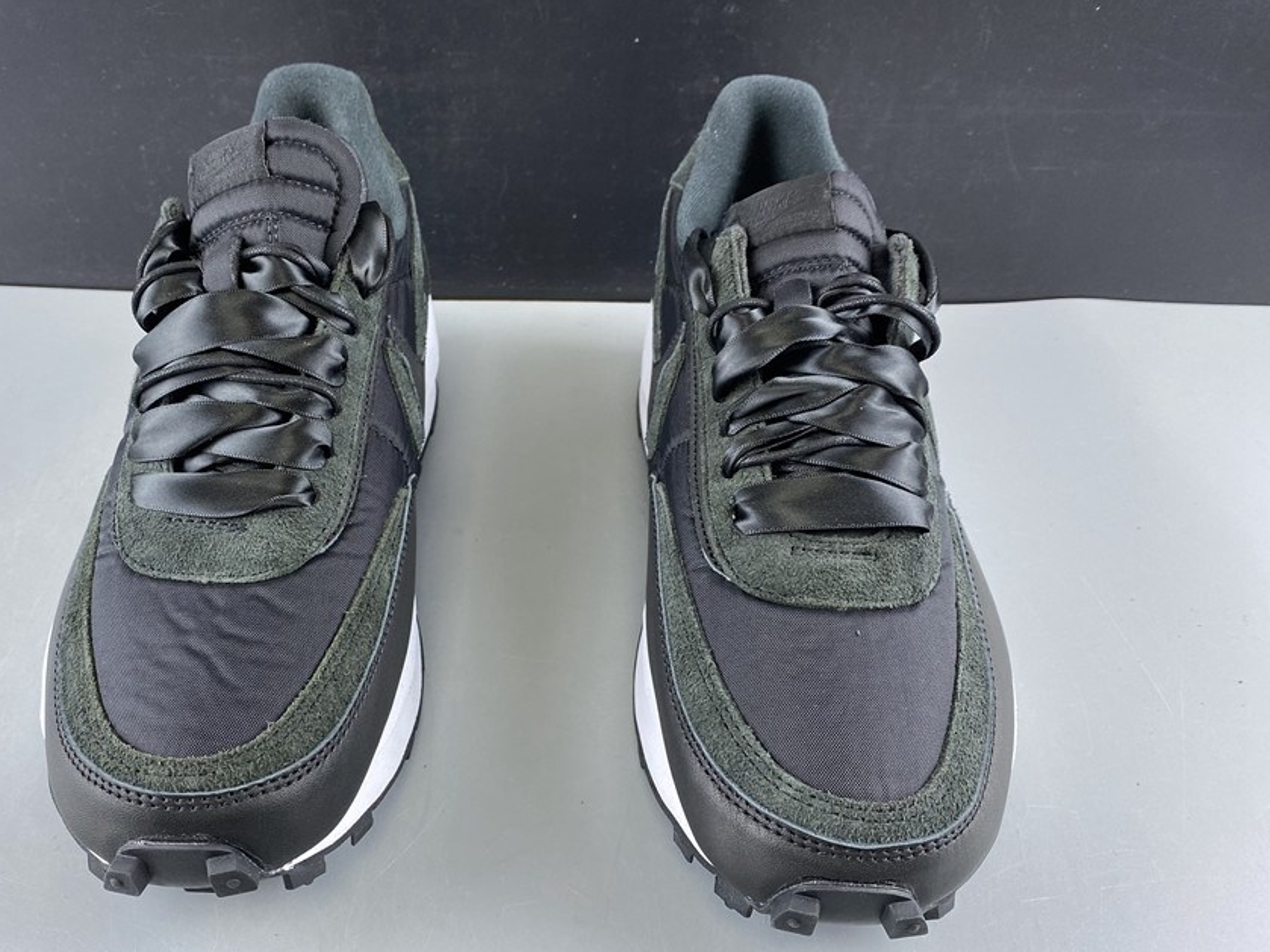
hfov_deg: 58.0
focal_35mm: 31
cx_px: 525
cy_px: 530
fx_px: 1137
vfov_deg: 45.4
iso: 80
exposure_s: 1/50
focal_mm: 4.25
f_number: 1.8
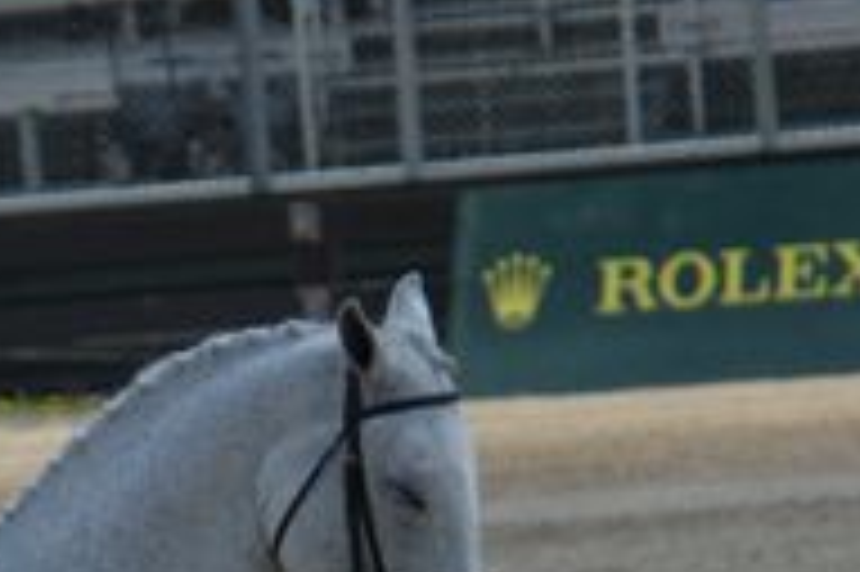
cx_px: -144
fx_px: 26350
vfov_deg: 1.2
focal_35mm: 1104
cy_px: 908
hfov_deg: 1.9
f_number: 5.3
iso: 200
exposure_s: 1/1000
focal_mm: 220
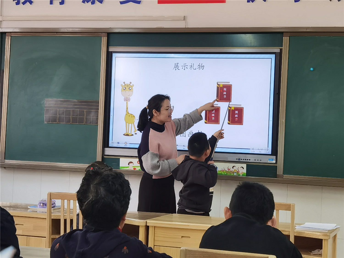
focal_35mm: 81
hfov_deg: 24.1
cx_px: 172
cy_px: 129
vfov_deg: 18.2
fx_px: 805
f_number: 1.9
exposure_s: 1/100
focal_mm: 6.71
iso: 100
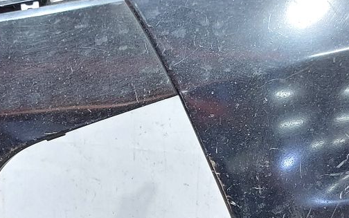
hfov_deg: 29.3
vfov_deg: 18.3
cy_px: 200
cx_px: 138
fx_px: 666
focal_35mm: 70
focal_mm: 5.23
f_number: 1.8
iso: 500
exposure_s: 1/25
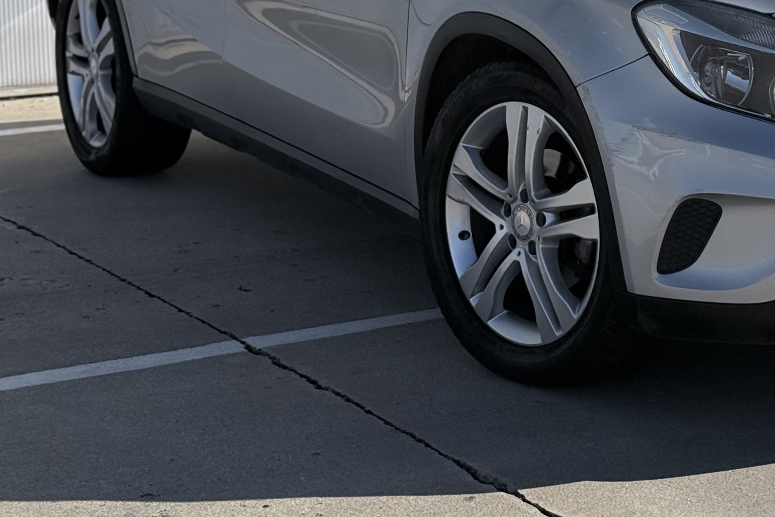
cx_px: 661
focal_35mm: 101
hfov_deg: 19.9
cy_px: -15
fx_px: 2174
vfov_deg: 13.3
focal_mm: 6.76
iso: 80
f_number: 1.78
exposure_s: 1/9901
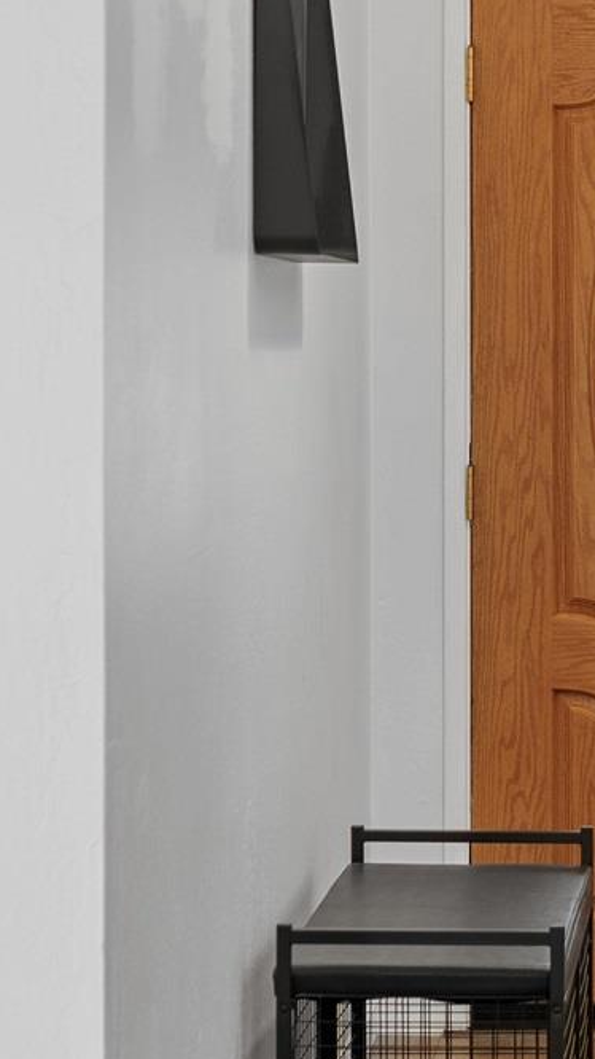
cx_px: 710
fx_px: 3563
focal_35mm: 127
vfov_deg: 16.8
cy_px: 341
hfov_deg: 9.4
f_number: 2.8
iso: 100
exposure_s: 1/4
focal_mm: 35
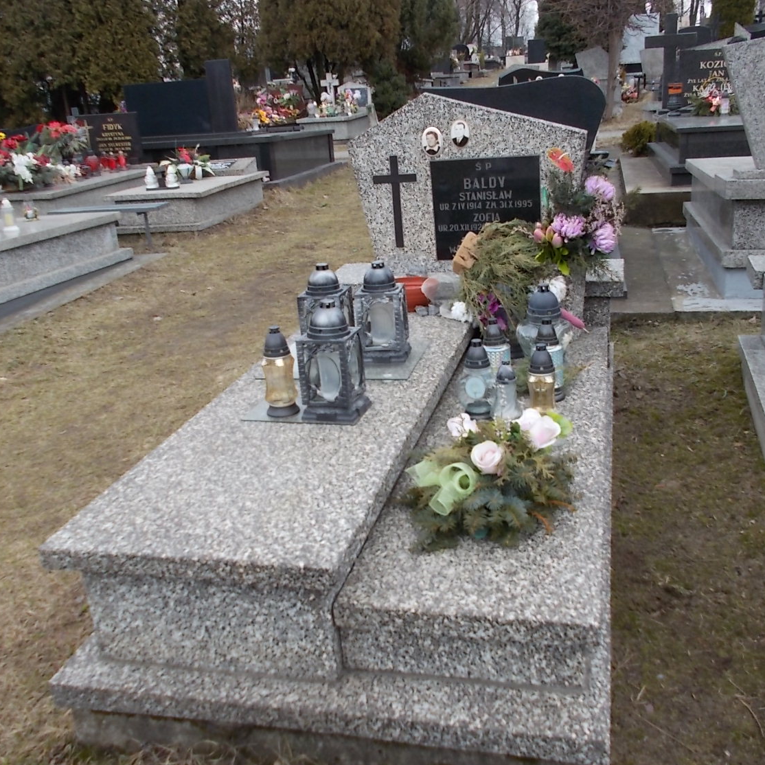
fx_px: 825
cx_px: 398
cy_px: 379
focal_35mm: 33
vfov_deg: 49.7
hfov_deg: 49.7
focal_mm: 4.6
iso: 80
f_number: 3.2
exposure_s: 1/250
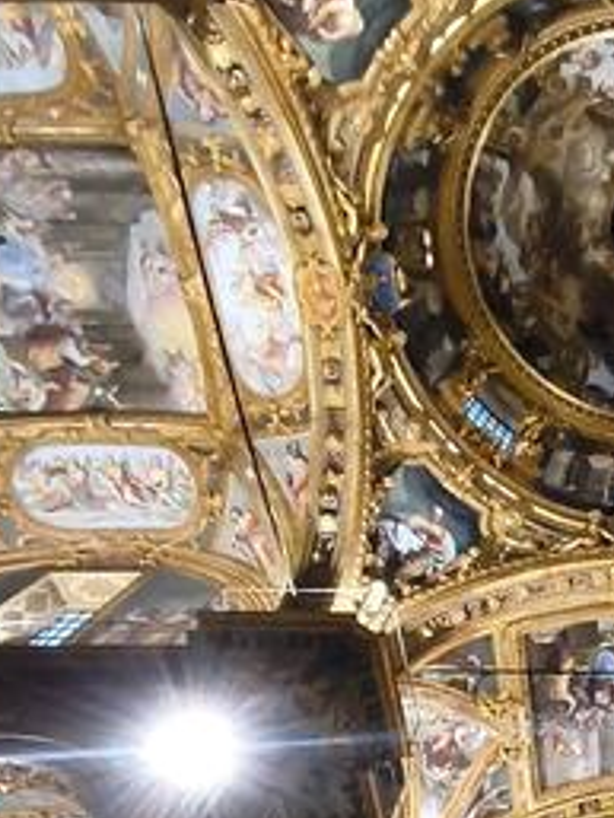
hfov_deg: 35.1
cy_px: 719
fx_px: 827
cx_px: 670
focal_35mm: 35
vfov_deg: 47.8
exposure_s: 1/25
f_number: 2.2
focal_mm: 1.65
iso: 640
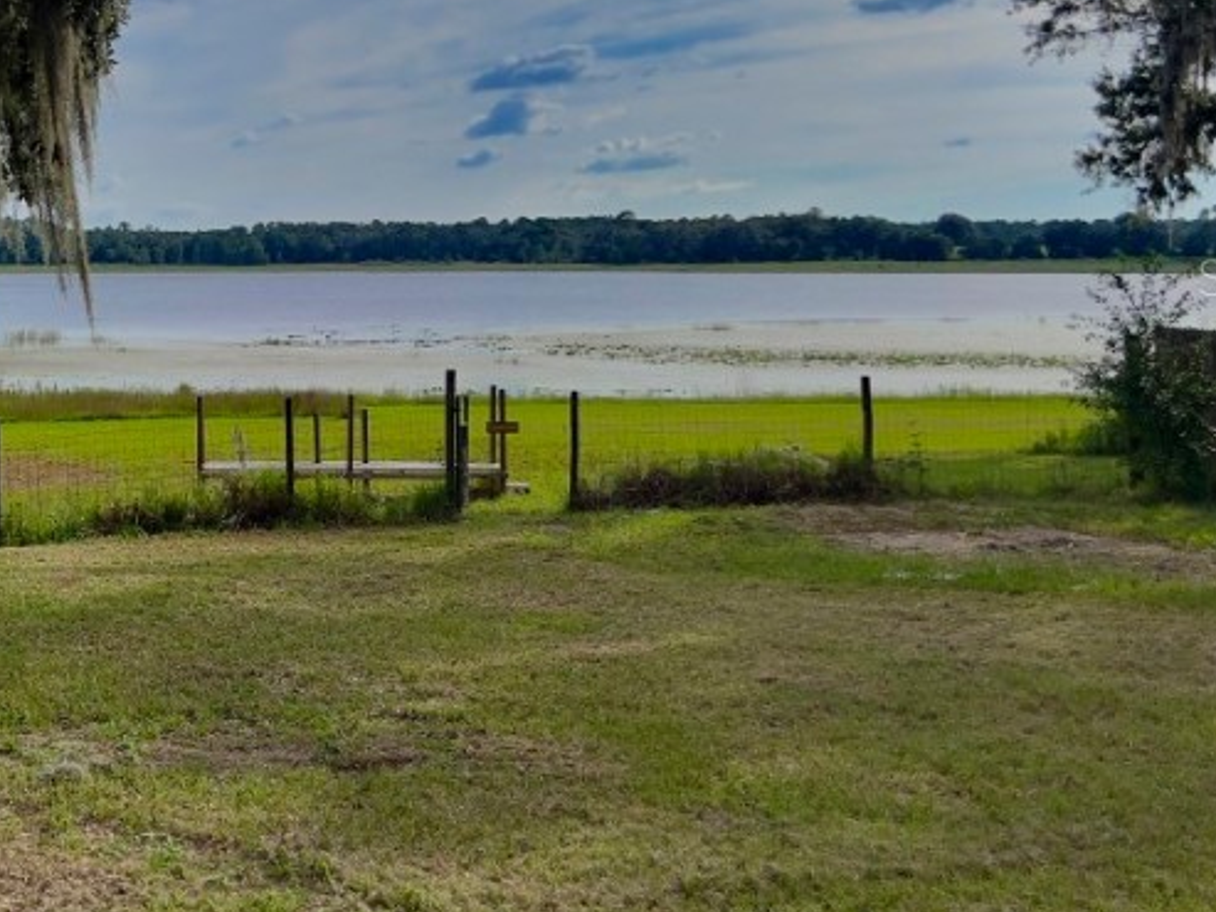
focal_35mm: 54
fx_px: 1897
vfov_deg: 26.8
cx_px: 168
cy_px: 276
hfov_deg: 34.0
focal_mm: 5.7
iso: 50
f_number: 1.5
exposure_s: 1/6211
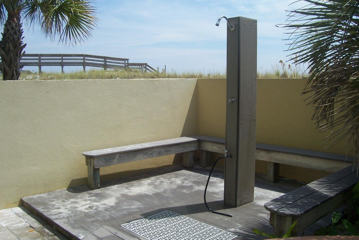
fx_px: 359
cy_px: 111
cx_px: 181
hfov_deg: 53.1
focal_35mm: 36
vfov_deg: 36.9
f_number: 5.6
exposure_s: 1/500
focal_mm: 5.6
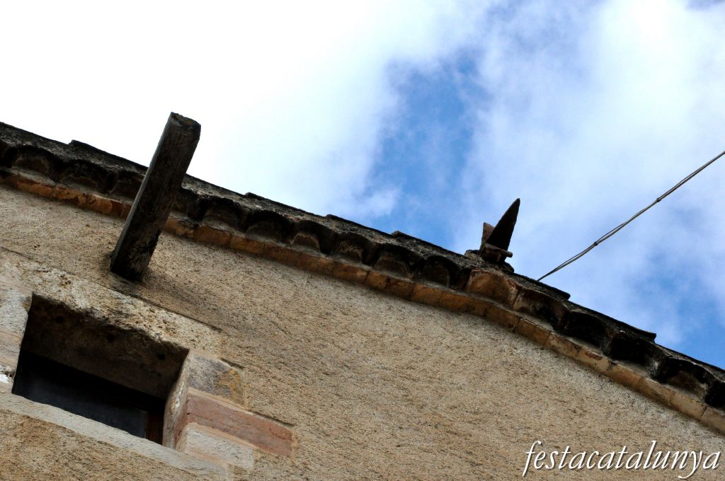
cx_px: 362
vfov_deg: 12.1
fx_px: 2263
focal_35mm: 112
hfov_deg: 18.2
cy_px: 240
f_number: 14
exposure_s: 1/800
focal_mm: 75
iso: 1600
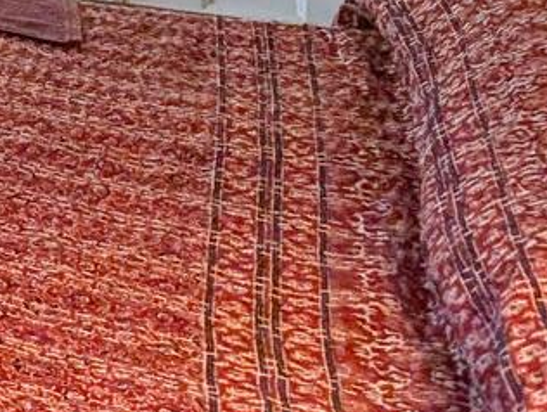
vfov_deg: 8.7
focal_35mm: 155
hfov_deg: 9.8
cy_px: -587
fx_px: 2453
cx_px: -1066
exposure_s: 1/120
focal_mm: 6.9
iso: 80
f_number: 1.68
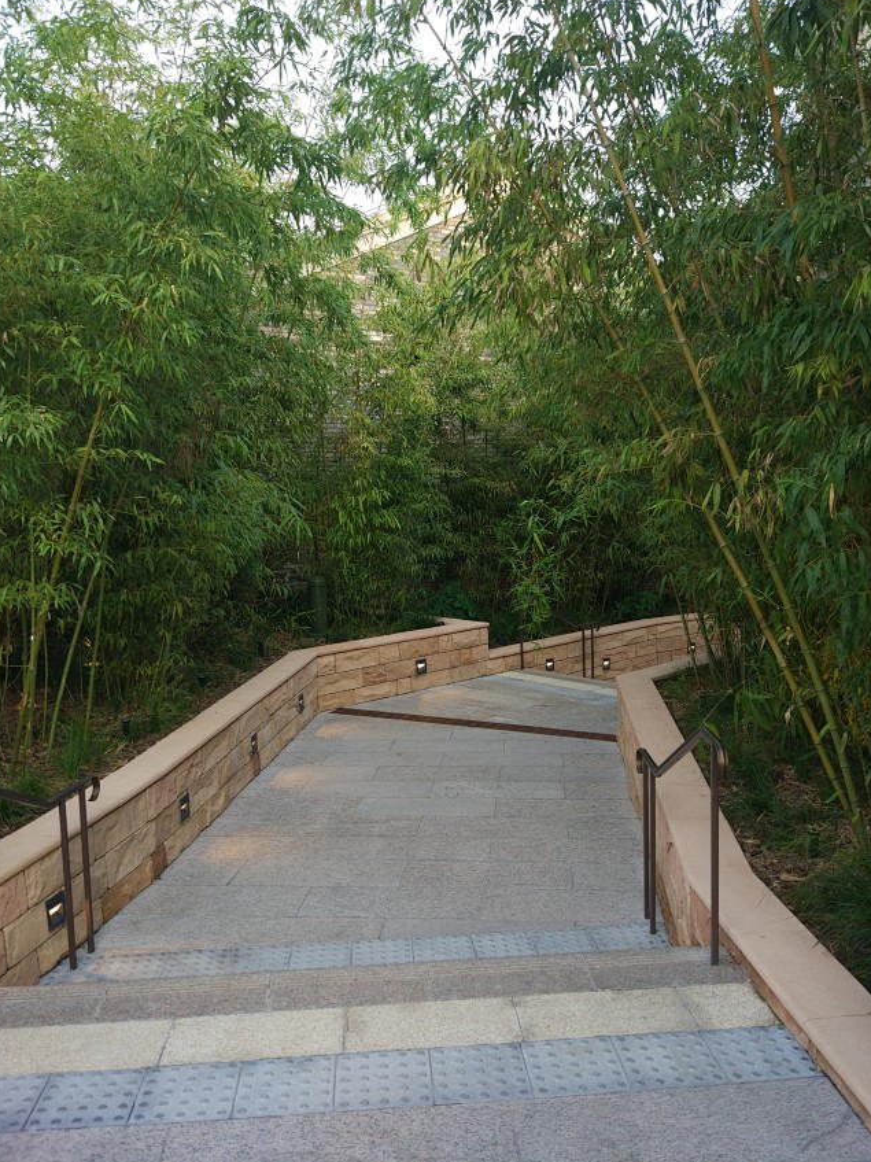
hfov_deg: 48.2
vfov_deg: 61.7
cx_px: 425
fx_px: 973
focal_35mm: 29
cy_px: 566
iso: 144
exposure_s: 1/100
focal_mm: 4.26
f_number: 2
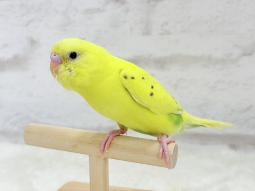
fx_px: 383
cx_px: 128
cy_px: 96
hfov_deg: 36.8
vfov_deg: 28.0
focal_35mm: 52
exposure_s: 1/50
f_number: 1.6
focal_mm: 5.96
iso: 32
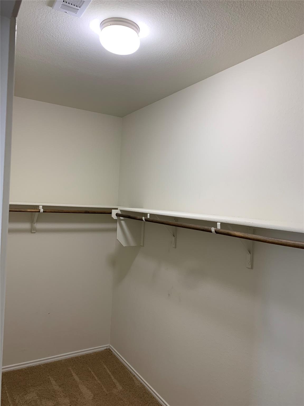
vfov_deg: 67.3
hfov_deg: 53.1
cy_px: 203
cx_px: 152
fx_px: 304
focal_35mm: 26
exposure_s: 1/60
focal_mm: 4.25
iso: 80
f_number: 1.8
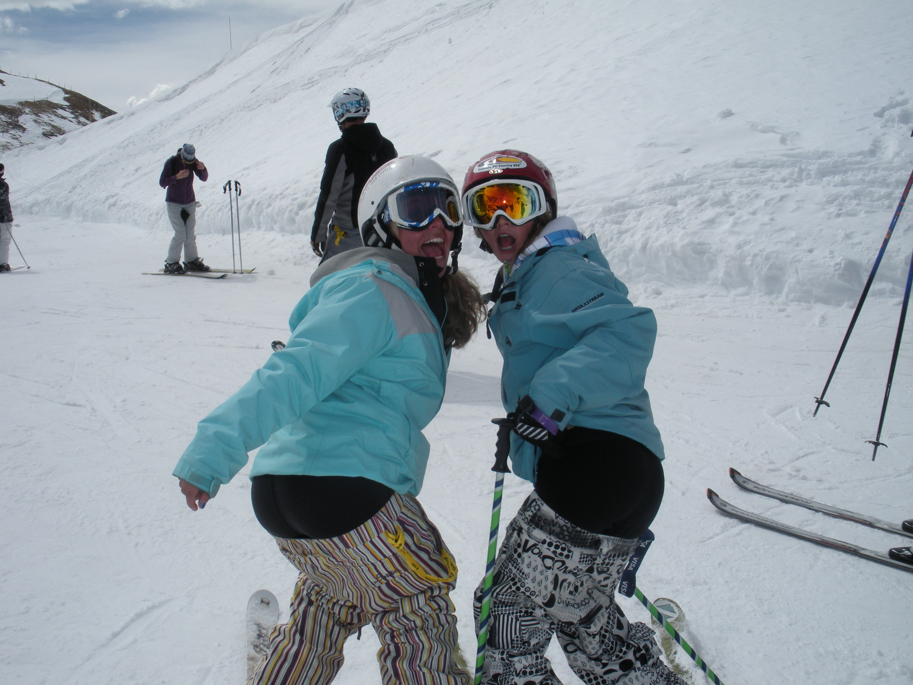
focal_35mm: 36
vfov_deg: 39.7
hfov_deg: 51.4
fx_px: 950
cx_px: 456
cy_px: 342
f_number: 5.6
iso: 88
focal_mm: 6.3
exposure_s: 1/1000
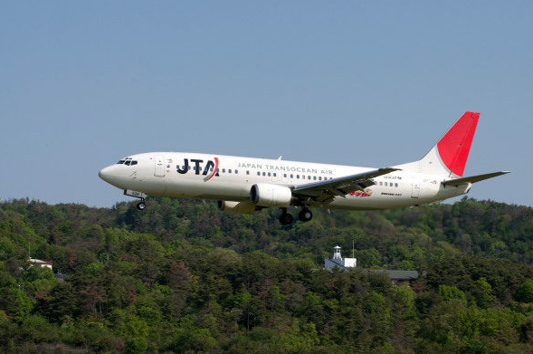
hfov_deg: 13.7
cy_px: 187
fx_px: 2218
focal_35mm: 150
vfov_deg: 9.1
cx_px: 285
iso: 200
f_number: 9
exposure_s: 1/1000
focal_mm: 92
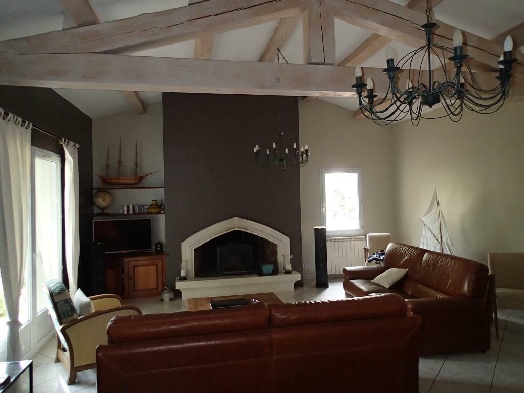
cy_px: 196
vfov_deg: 54.9
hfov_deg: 69.4
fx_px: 378
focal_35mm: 25
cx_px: 262
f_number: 2
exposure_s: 1/30
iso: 400
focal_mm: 4.5
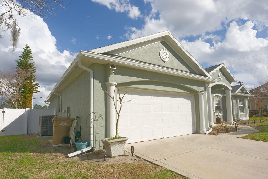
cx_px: 134
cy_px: 90
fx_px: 104
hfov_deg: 104.2
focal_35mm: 14
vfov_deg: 81.3
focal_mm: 14
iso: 100
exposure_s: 1/125
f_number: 11
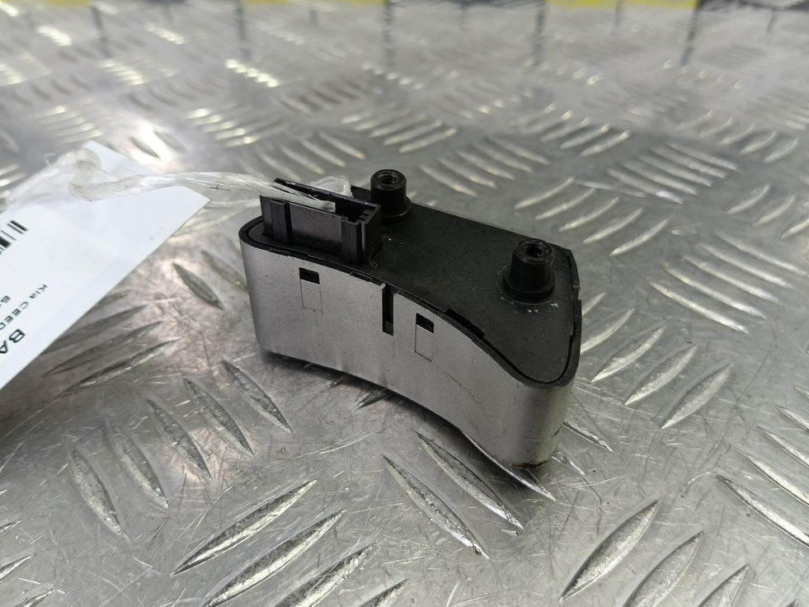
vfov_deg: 56.8
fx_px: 561
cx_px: 410
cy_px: 293
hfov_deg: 71.6
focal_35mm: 24
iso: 124
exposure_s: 1/50
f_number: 1.6
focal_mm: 4.11
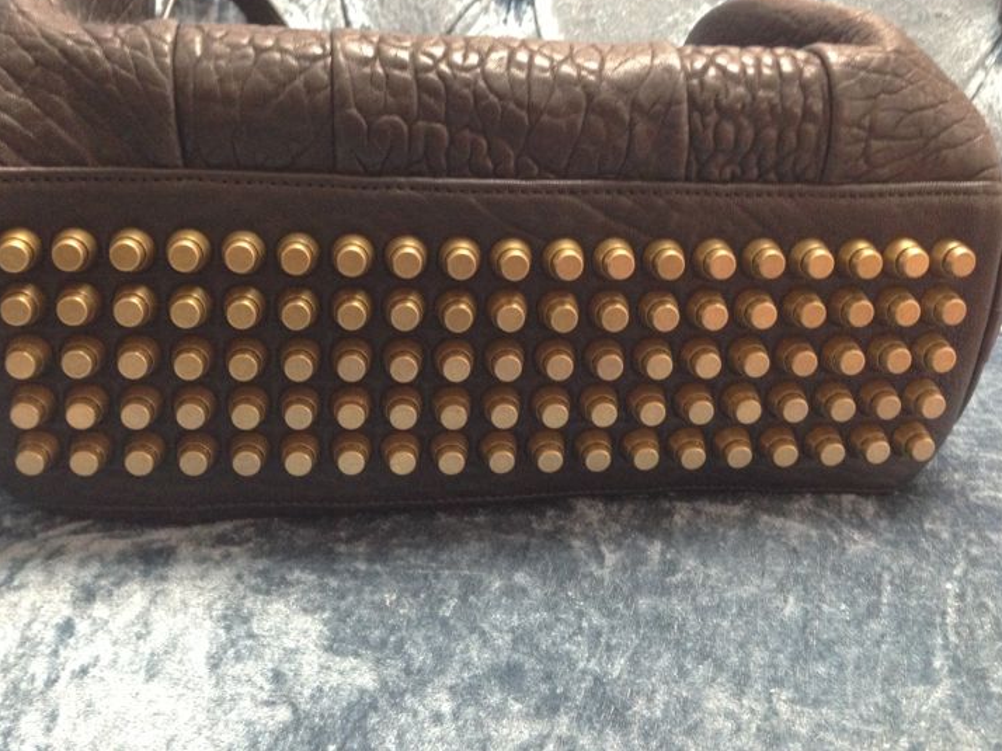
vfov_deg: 38.6
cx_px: 469
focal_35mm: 37
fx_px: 1071
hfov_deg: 50.1
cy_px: 333
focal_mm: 4.13
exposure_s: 1/20
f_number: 2.4
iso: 320
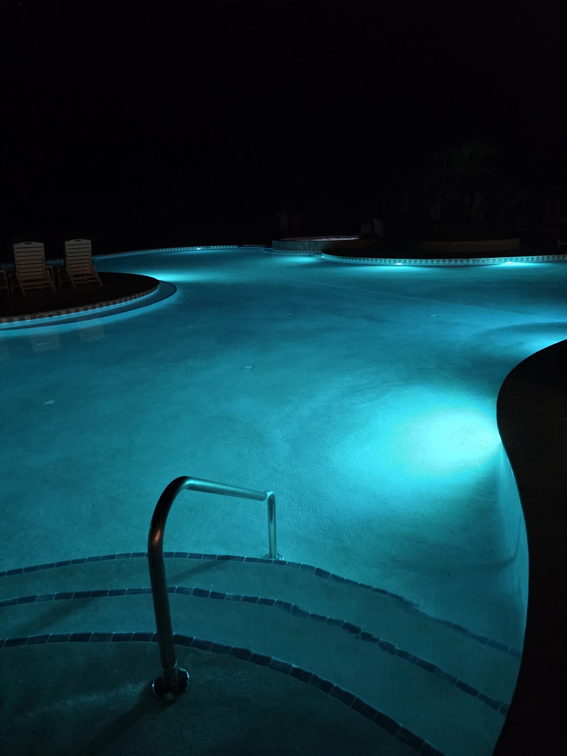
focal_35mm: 23
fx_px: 502
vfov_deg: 73.9
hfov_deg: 58.9
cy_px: 378
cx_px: 284
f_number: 1.7
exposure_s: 1/33.3
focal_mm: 6.3
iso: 1250
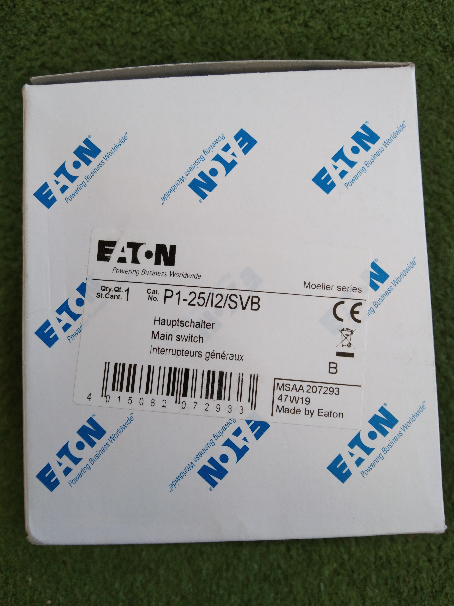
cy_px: 303
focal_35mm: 30
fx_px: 525
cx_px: 227
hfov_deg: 46.8
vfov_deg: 60.0
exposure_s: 1/100
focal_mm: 3.65
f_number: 2.2
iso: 54
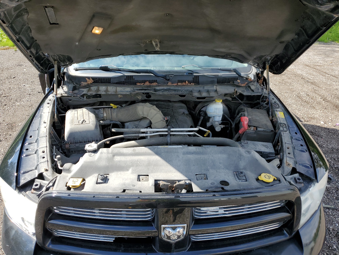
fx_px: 255
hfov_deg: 67.3
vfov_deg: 53.1
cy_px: 128
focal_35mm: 26
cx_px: 170
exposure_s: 1/1000
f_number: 1.5
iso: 50
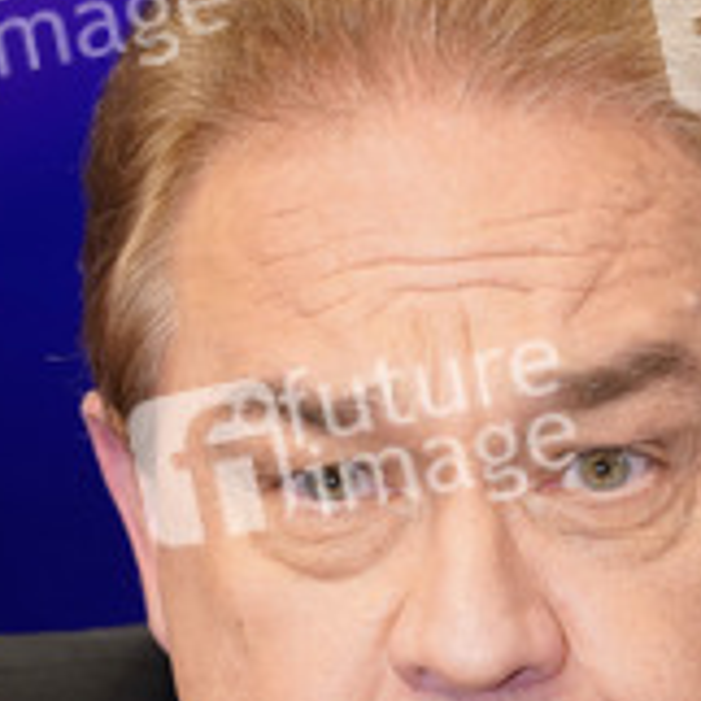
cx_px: 479
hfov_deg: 8.4
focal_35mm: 209
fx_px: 4788
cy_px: 662
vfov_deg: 8.3
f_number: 5.6
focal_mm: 99
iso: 2000
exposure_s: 1/125
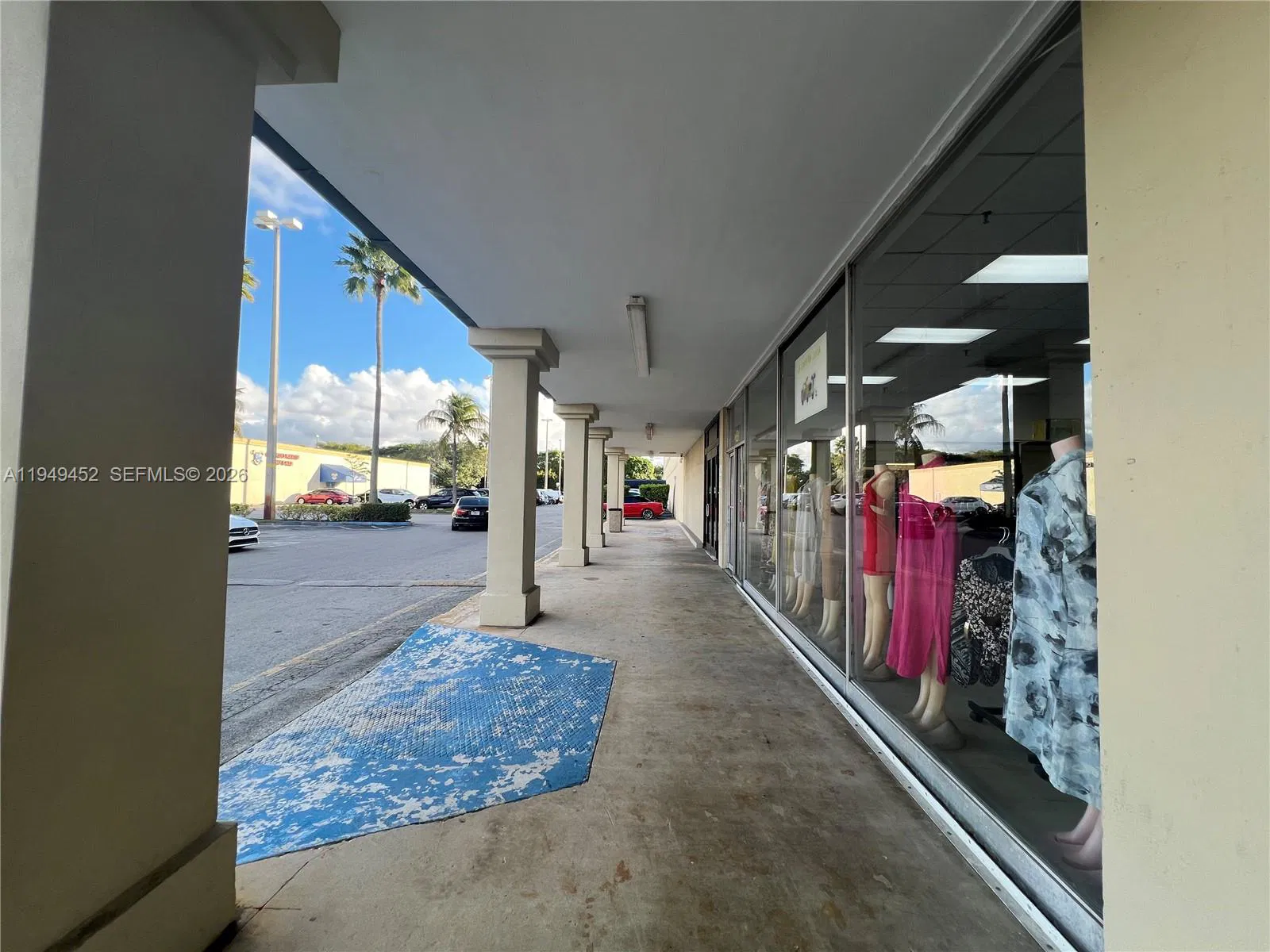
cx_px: 635
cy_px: 476
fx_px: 477
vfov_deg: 89.9
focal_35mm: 13
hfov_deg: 106.2
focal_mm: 1.57
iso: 32
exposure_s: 1/218
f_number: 1.8
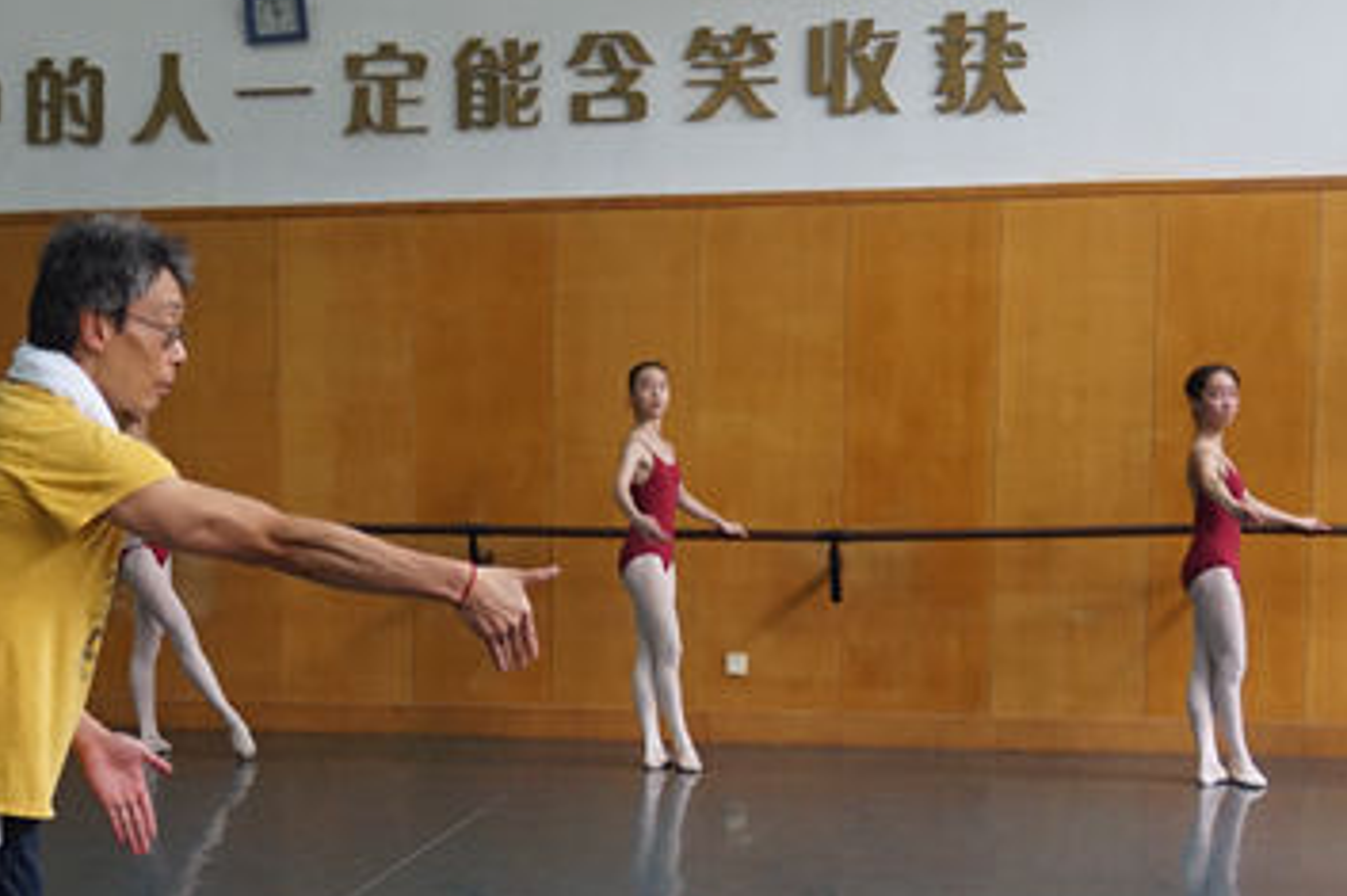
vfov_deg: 18.3
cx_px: 340
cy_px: 700
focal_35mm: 74
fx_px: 2762
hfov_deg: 27.1
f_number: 4.5
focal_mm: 29
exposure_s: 1/160
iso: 1250
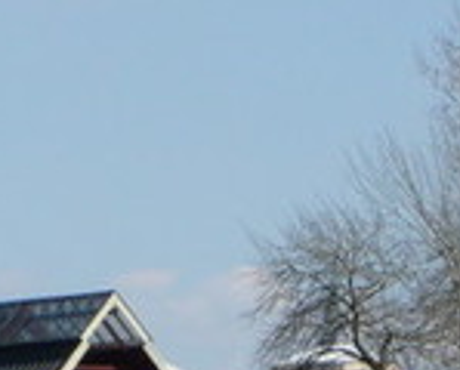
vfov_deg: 3.9
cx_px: 117
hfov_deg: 4.9
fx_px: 5351
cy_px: 567
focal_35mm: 392
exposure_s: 1/640
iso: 100
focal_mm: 16.4
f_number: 5.6
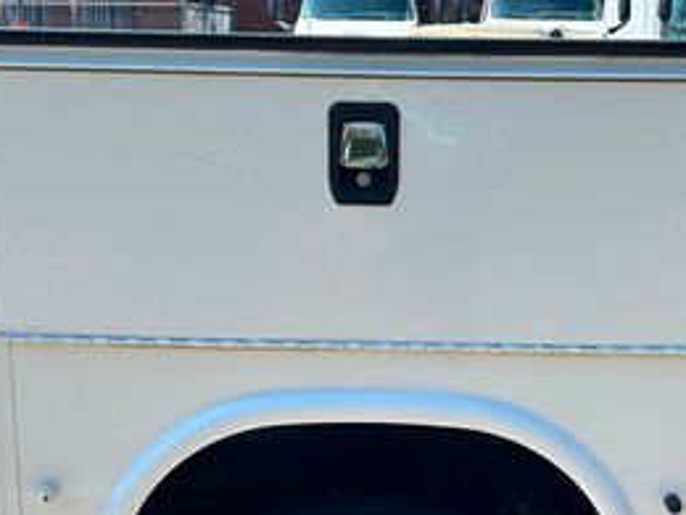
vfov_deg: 22.7
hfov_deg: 30.2
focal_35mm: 64
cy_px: 401
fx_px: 1268
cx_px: 406
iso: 50
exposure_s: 1/2008
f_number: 1.5
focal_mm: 5.7
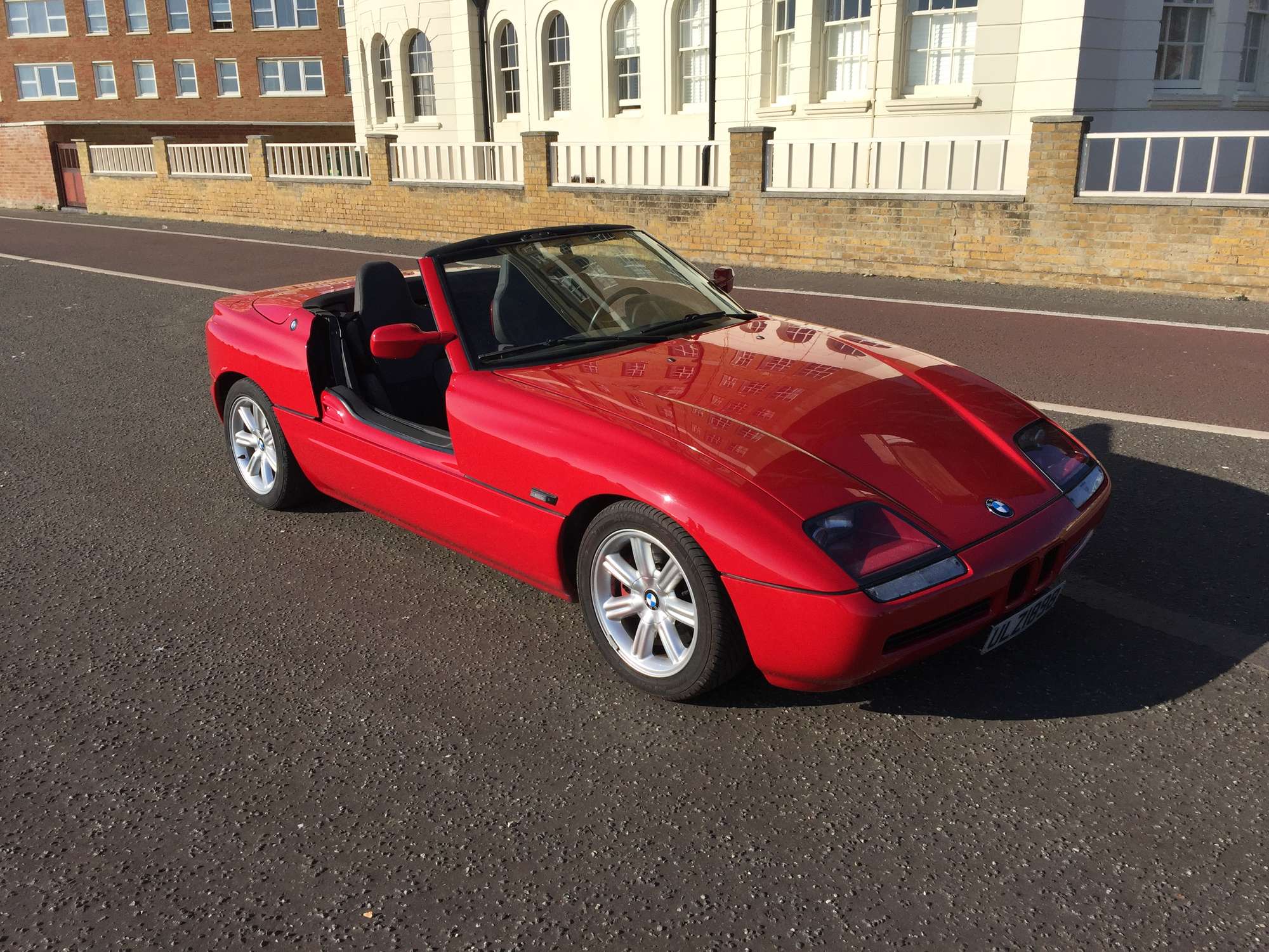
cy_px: 476
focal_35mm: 29
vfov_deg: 48.2
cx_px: 634
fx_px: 1063
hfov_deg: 61.7
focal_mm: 4.15
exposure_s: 1/2475
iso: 32
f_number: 2.2
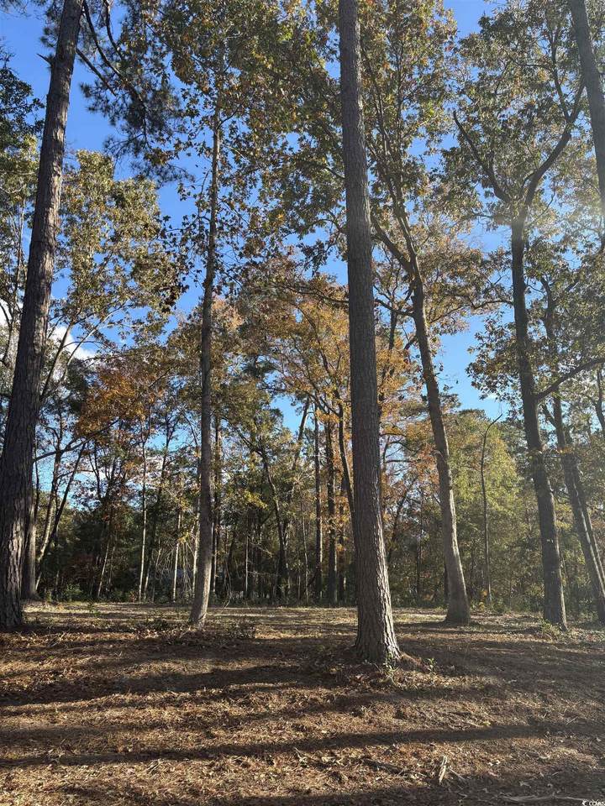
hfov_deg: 53.1
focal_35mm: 26
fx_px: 606
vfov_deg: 67.3
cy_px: 403
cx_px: 302
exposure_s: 1/880
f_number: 1.6
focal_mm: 5.96
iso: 50
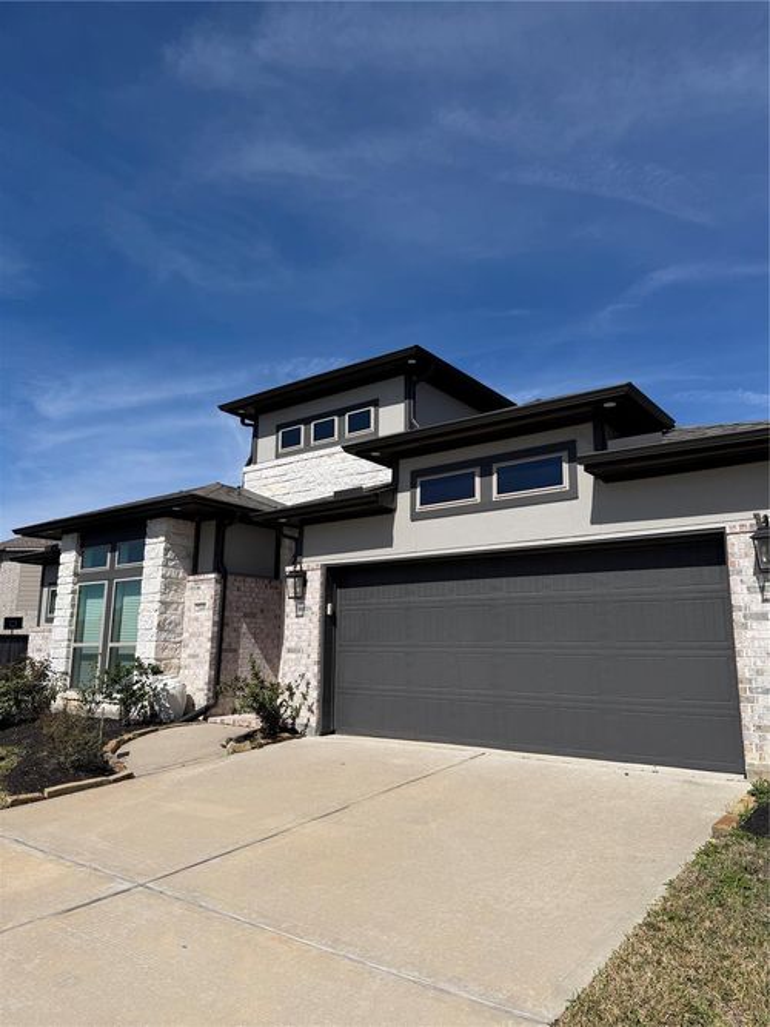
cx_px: 385
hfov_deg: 56.8
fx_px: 712
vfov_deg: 71.6
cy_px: 514
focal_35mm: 24
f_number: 1.78
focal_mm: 6.76
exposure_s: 1/8130
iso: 80
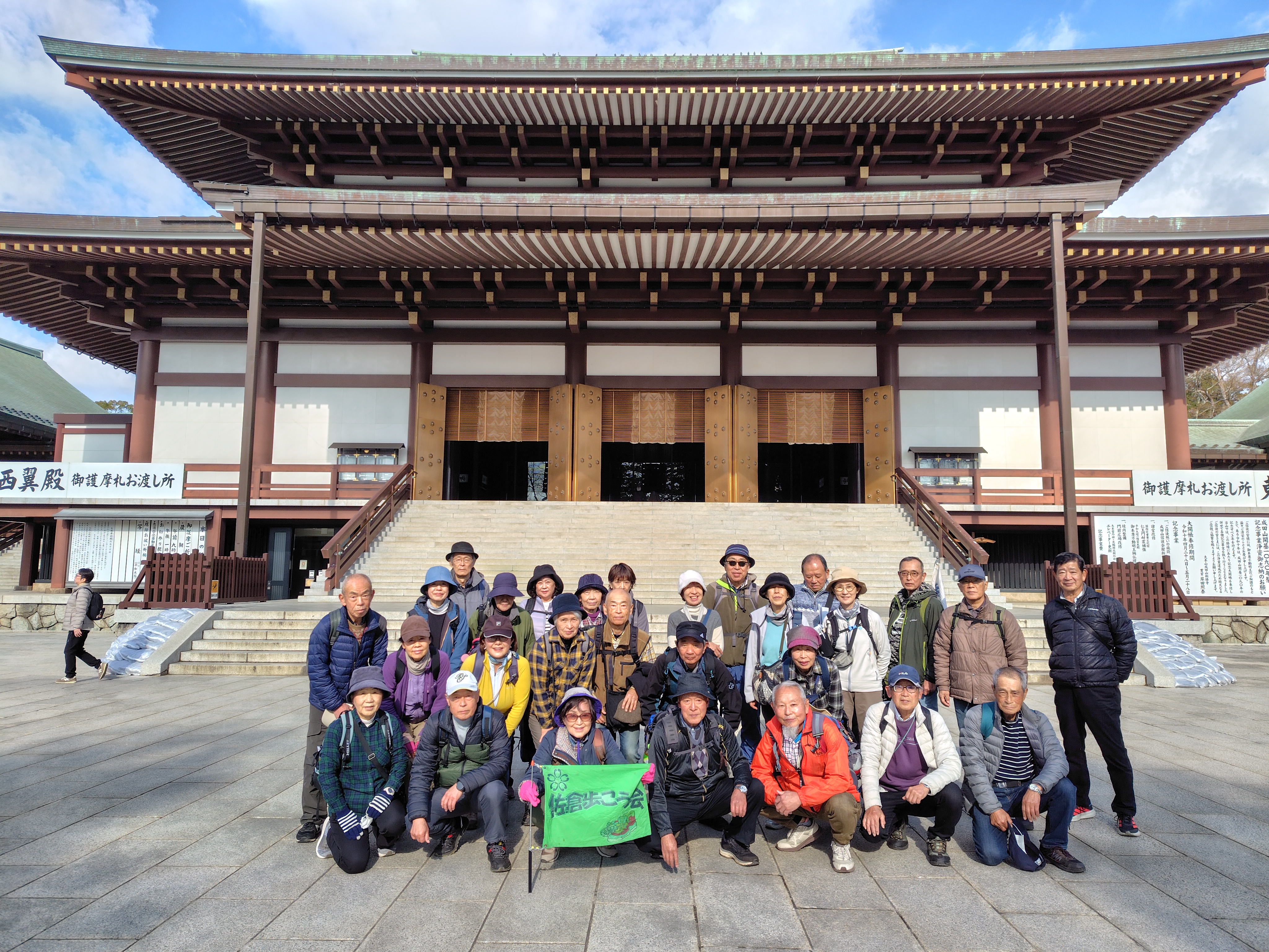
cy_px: 476
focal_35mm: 23
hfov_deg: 73.9
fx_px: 843
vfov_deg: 58.9
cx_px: 634
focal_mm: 5.6
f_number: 1.9
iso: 50
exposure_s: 1/1381
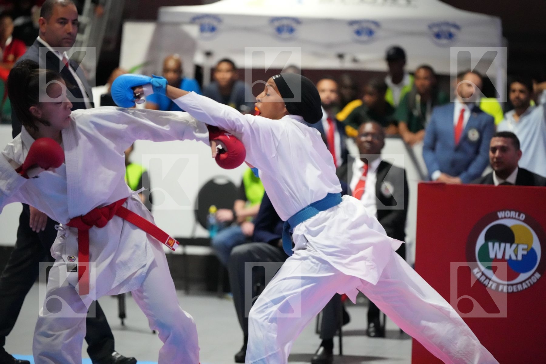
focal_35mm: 156
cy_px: 182
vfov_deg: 8.8
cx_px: 273
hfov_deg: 13.2
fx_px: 2366
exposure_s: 1/800
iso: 12800
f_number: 2.8
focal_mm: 156
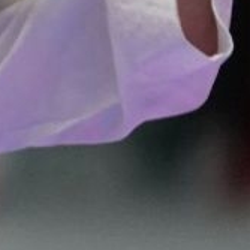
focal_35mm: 1672
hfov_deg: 1.0
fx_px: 13662
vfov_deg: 1.0
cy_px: -57
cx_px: -1082
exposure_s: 1/1000
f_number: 2.8
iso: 2500
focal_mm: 182
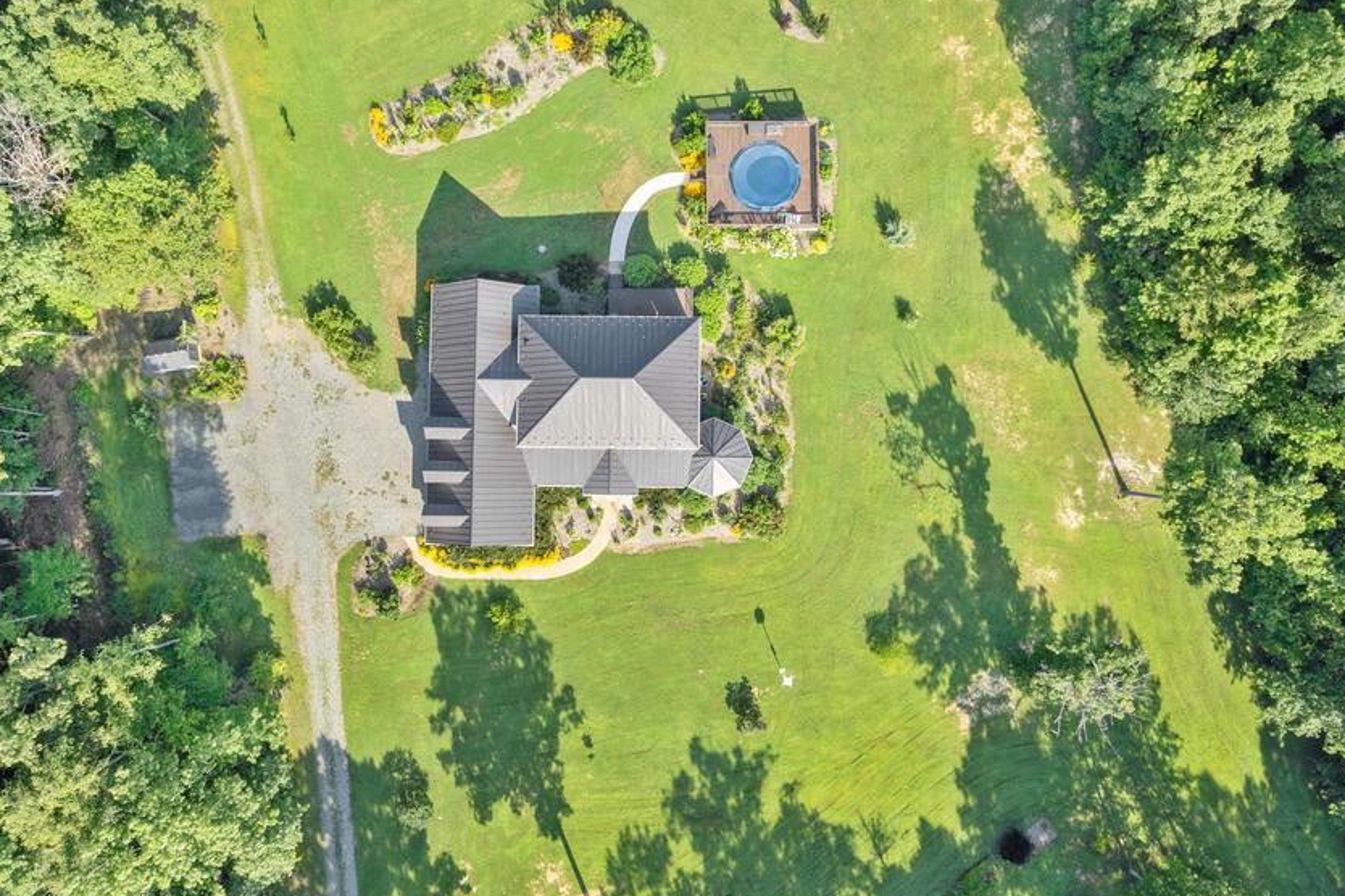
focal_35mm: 27
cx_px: 645
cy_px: 411
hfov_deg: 67.4
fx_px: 1009
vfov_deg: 47.9
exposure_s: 1/500
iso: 100
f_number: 2.8
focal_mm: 8.38
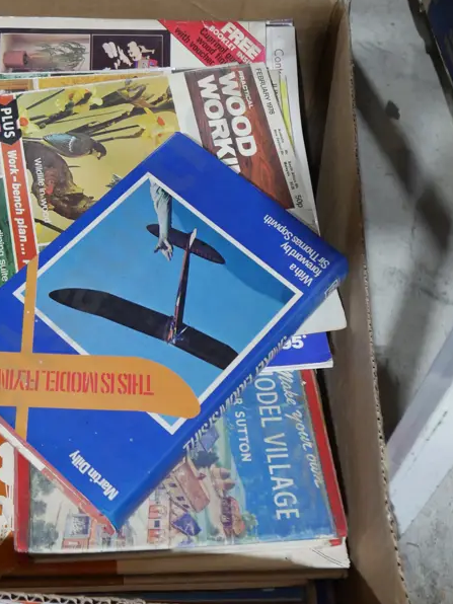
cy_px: 241
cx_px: 118
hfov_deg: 26.3
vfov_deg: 34.8
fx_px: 960
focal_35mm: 55
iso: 640
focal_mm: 16
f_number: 3.6
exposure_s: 1/60
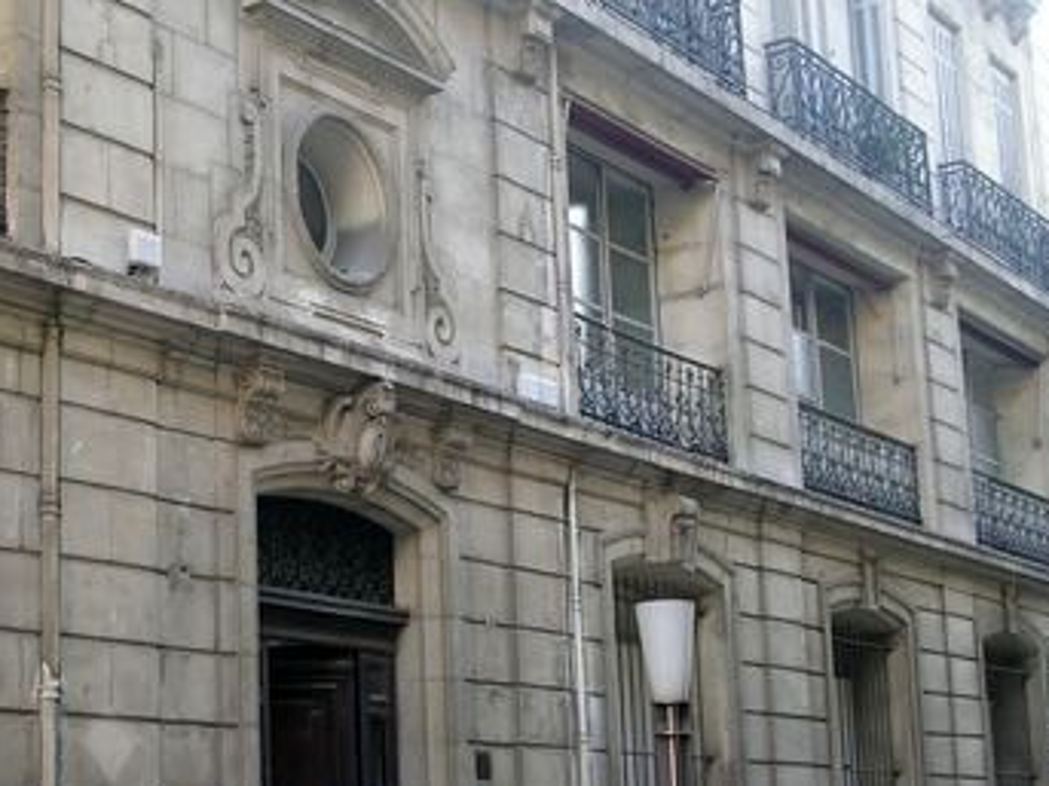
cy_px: 437
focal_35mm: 71
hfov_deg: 27.2
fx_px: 2151
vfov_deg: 20.7
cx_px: 336
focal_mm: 7.8
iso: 100
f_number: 3.5
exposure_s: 1/60
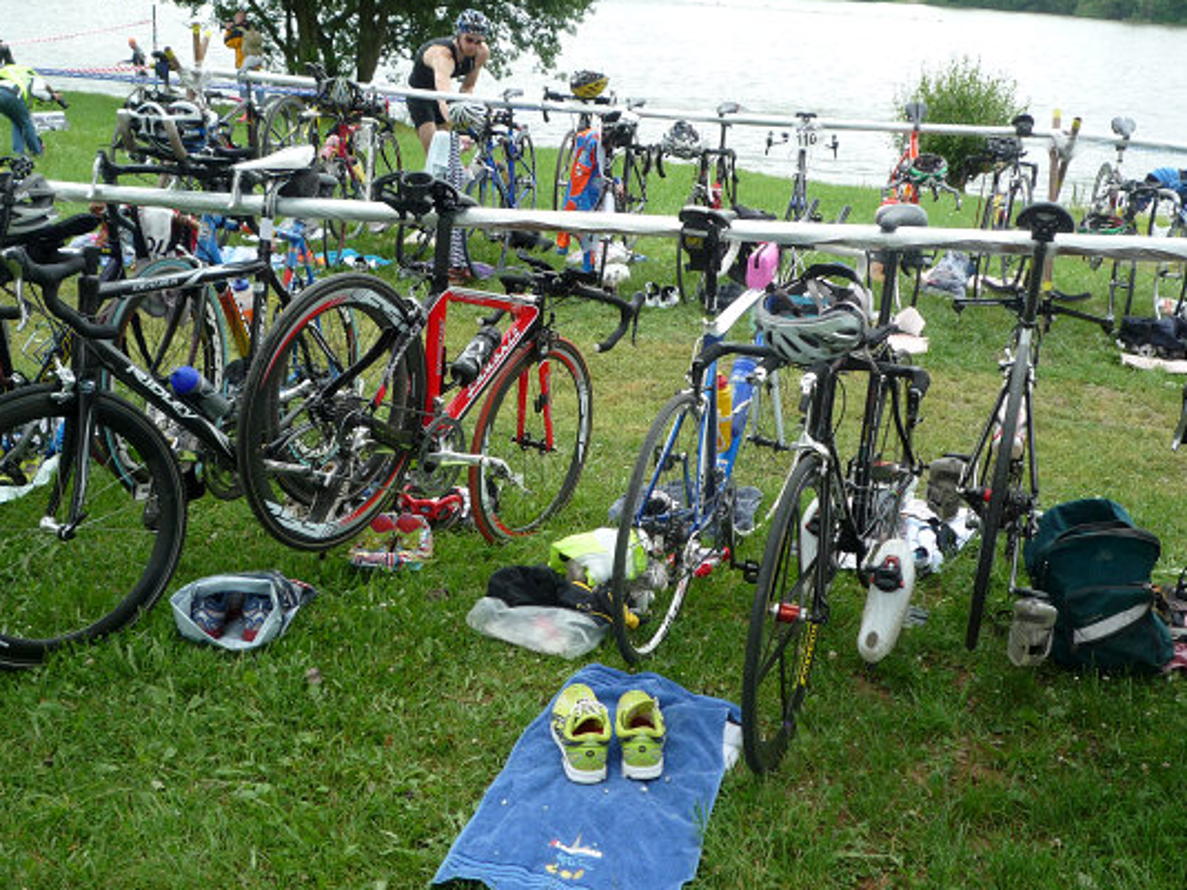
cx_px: 617
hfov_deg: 50.1
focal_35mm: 37
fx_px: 1268
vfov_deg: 38.6
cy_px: 471
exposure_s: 1/160
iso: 100
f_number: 3.6
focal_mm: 5.8
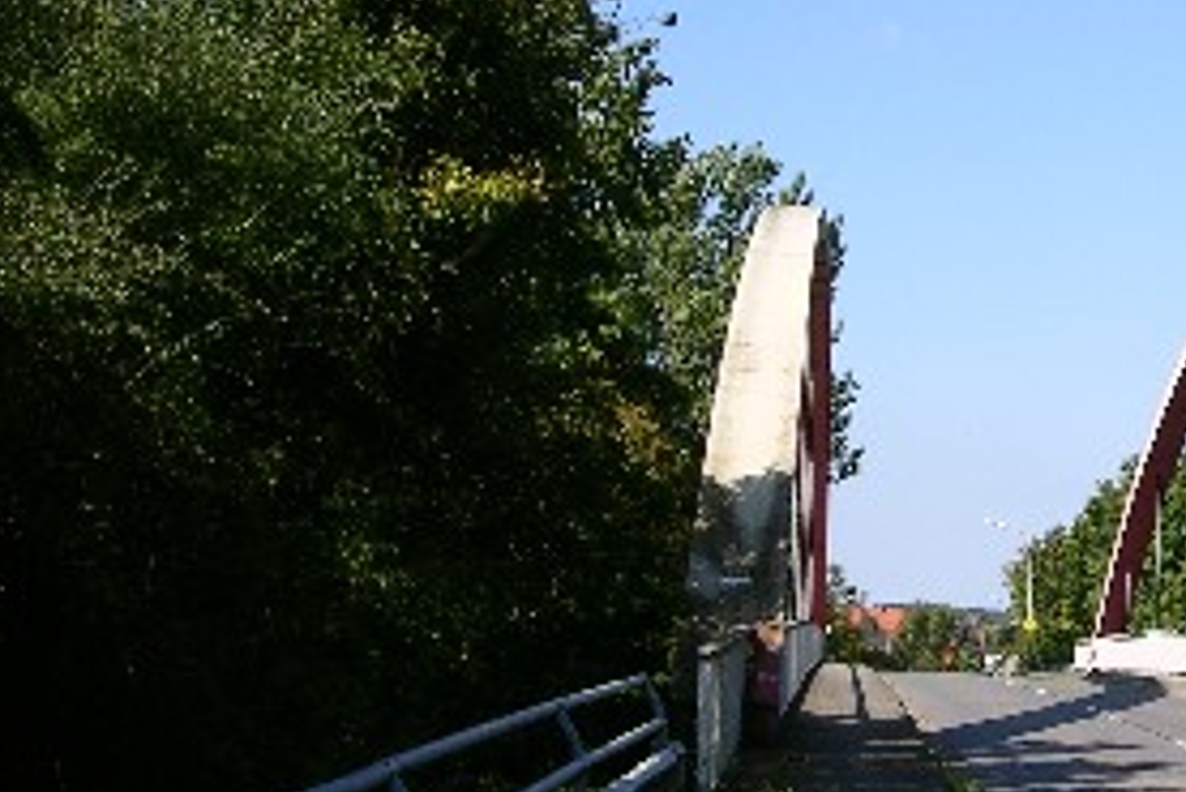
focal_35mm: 77
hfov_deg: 24.9
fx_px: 2538
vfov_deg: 17.7
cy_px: 420
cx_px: 1214
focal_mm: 8.9
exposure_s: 1/112
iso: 50
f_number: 8
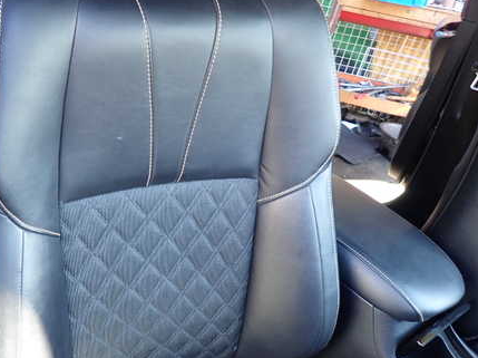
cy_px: 201
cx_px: 145
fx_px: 483
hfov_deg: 51.3
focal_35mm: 35
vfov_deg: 40.6
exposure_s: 1/40
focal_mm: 4.5
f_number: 2
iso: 200
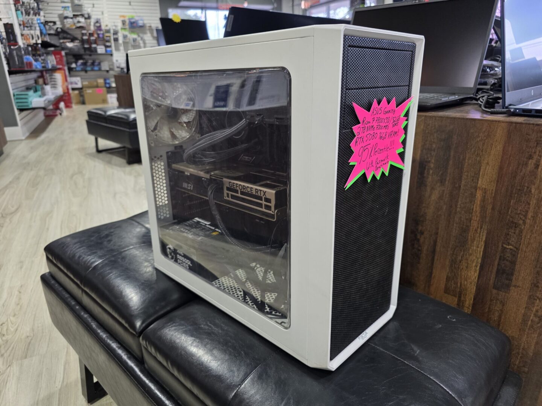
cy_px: 203
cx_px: 271
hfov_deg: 73.9
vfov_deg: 58.9
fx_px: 360
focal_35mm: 23
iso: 200
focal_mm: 6.3
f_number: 1.7
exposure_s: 1/120
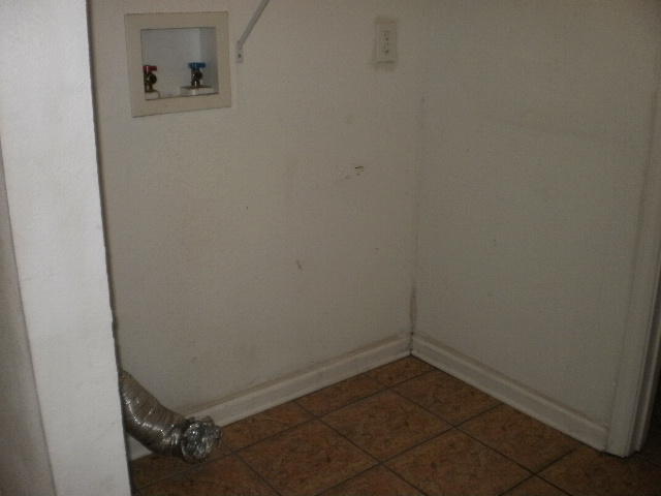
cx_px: 330
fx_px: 726
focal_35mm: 38
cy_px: 248
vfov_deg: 37.7
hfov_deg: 49.0
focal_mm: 6.3
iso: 125
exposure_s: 1/30
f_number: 3.1
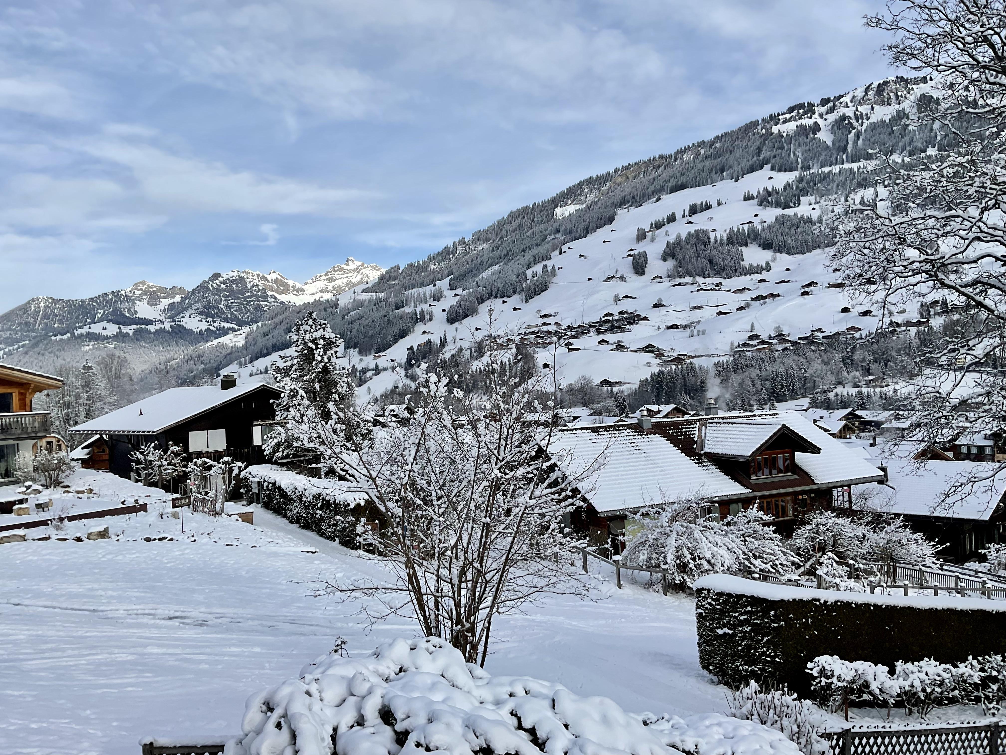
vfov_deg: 48.2
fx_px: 843
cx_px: 503
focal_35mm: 29
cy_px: 378
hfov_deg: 61.7
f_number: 1.8
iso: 16
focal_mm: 3
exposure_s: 1/2427
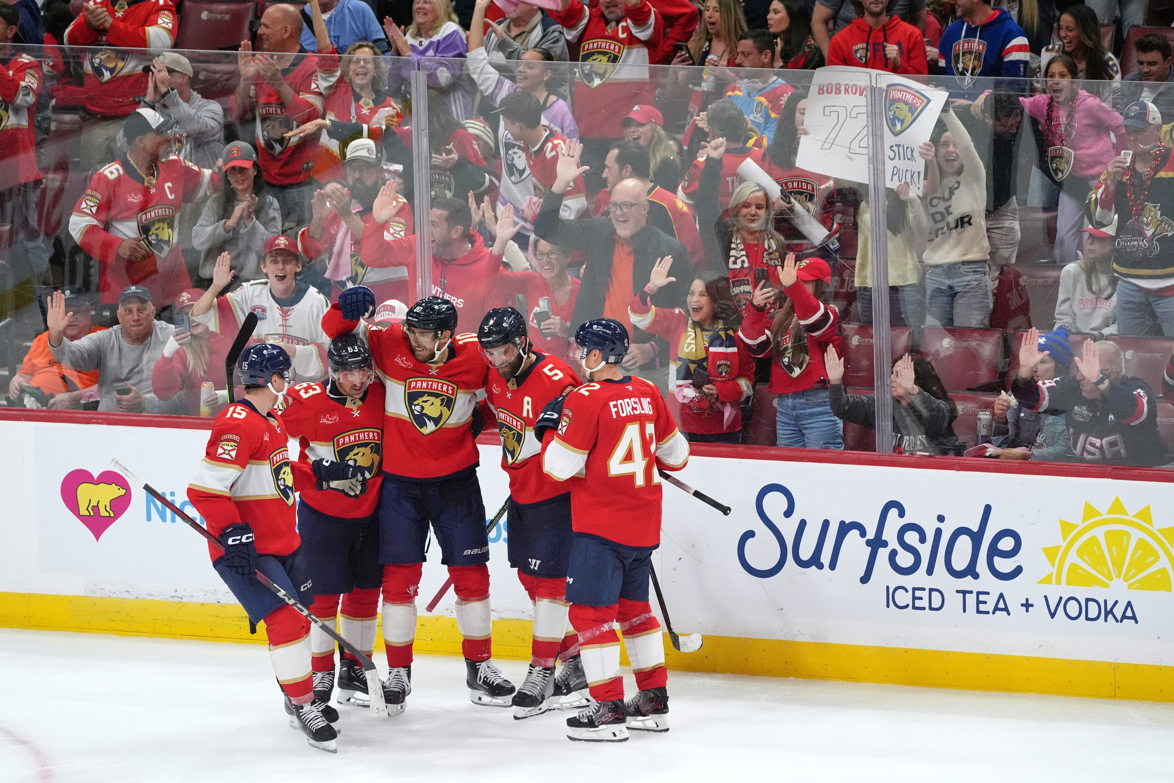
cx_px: 587
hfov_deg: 7.0
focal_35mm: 294
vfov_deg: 4.7
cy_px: 392
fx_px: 9587
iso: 6400
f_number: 5.6
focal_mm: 294
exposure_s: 1/1600
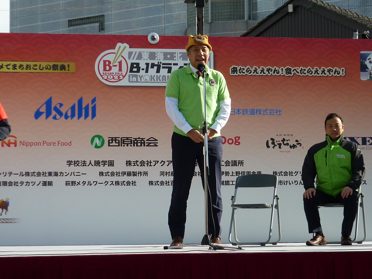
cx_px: 186
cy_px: 140
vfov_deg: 14.9
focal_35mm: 99
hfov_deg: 19.8
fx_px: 1064
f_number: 3.4
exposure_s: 1/800
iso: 80
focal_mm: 9.2
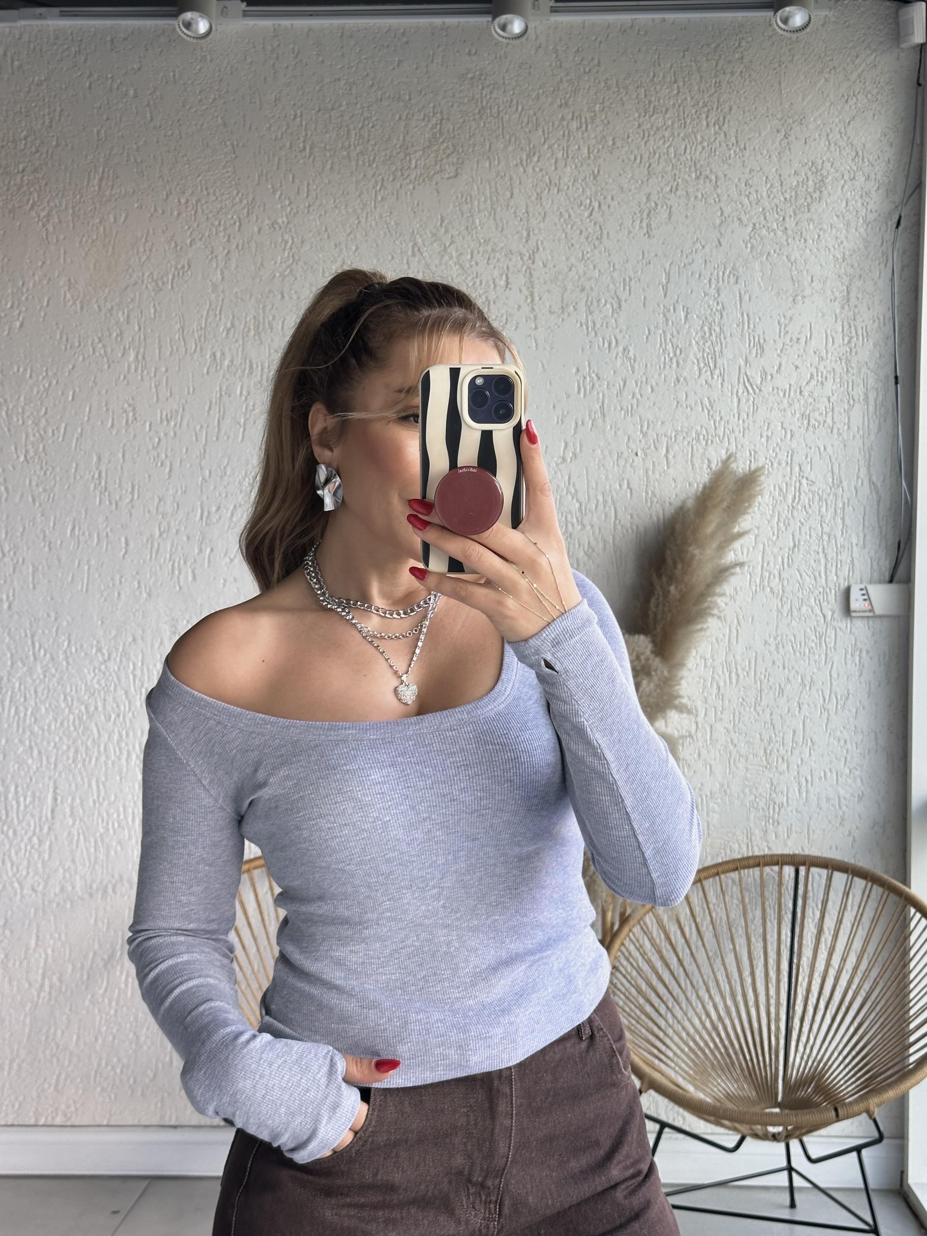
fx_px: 1714
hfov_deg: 30.3
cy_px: 618
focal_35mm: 48
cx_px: 464
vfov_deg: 39.7
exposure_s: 1/172
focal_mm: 6.86
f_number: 1.78
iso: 80
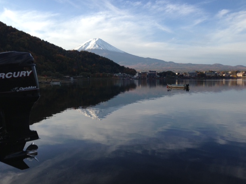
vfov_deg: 41.8
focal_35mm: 34
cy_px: 92
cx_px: 122
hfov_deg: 53.9
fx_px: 242
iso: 50
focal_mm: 4.13
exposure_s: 1/809
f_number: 2.4
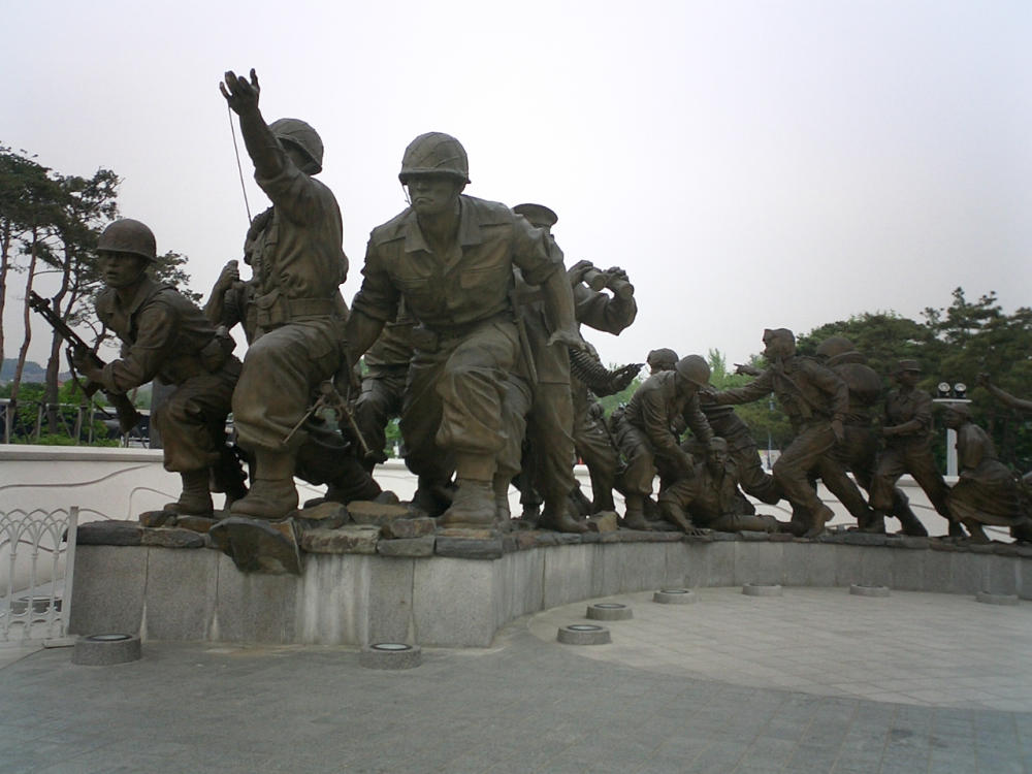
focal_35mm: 37
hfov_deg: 50.1
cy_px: 387
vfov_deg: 38.7
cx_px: 516
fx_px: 1103
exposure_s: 1/80
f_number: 3.5
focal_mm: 5.6
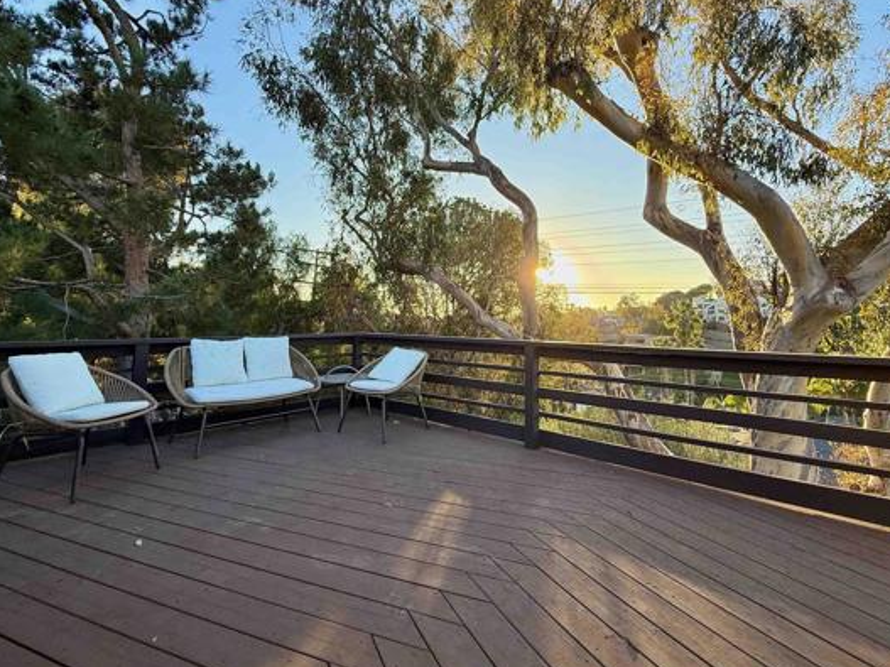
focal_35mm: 17
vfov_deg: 74.3
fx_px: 437
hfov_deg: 90.8
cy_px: 284
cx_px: 481
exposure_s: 1/381
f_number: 2.2
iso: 64
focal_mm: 2.22
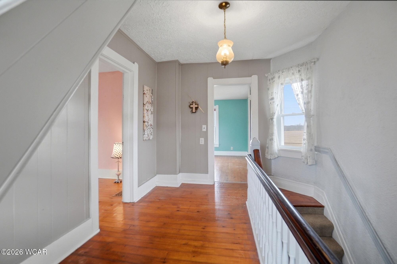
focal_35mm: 15
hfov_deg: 100.4
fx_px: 165
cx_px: 198
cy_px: 132
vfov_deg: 77.3
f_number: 5.6
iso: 125
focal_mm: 10
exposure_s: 1/200
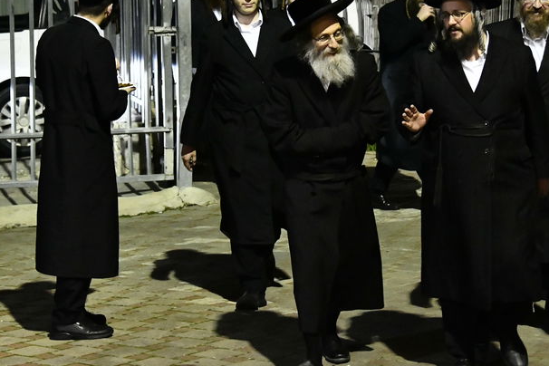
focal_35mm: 134
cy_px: 49
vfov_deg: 10.2
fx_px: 2043
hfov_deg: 15.3
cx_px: 337
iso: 3200
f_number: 5
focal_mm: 58
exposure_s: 1/125
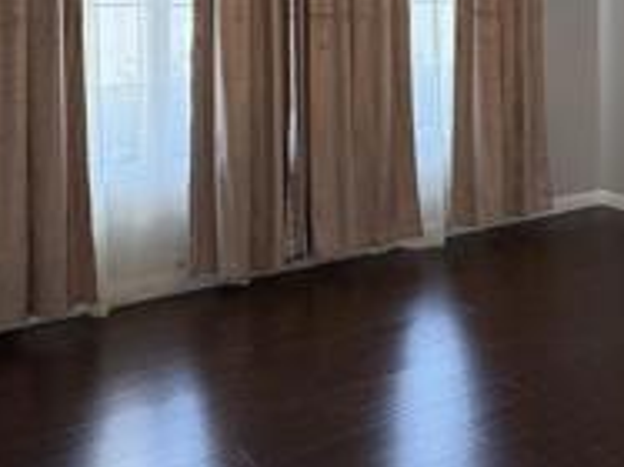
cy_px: -3
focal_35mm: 48
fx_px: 865
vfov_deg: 28.3
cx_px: 494
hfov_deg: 38.3
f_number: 2.2
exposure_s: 1/120
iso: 250
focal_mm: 2.22
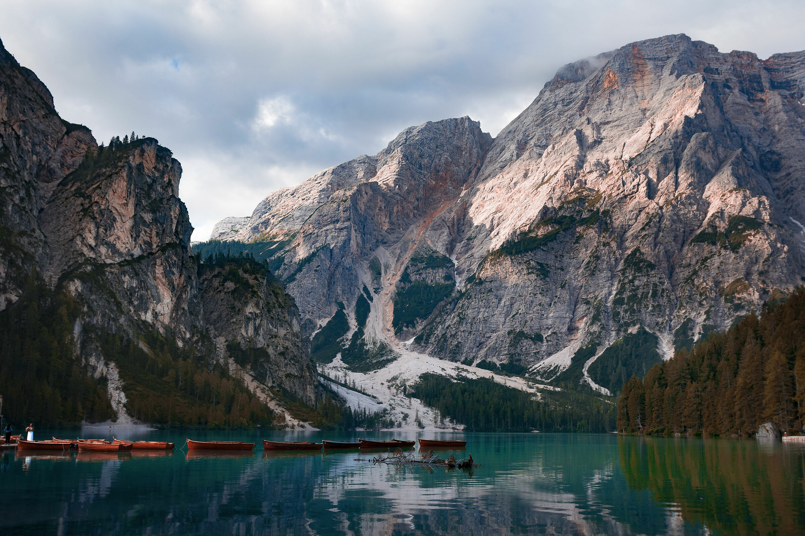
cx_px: 402
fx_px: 805
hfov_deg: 53.1
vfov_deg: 36.9
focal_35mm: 36
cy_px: 268
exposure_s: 1/160
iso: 200
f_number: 5.6
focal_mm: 24
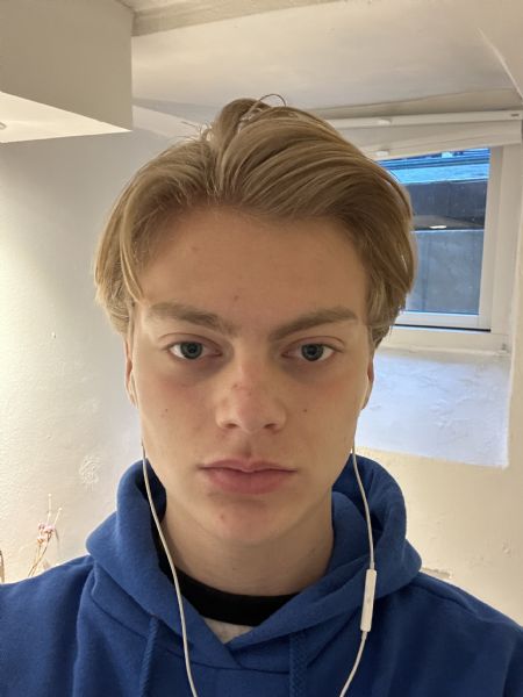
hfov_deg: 46.8
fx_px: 604
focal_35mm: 30
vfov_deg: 60.0
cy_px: 348
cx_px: 262
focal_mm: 2.69
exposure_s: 1/25
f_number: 1.9
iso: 320
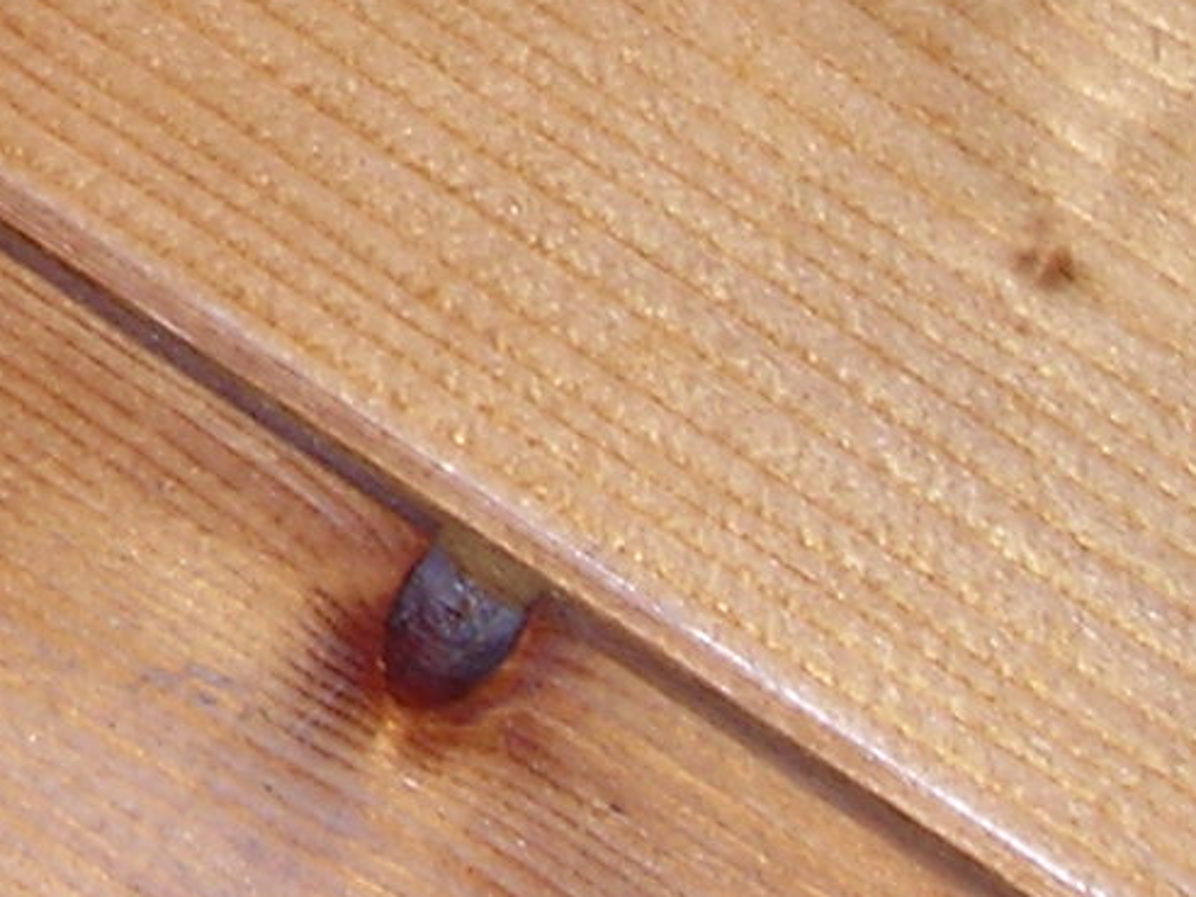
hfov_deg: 9.5
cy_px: -1150
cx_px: -873
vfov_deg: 7.1
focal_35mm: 200
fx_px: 6910
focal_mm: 6.3
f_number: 6.4
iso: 50
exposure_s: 1/60.1
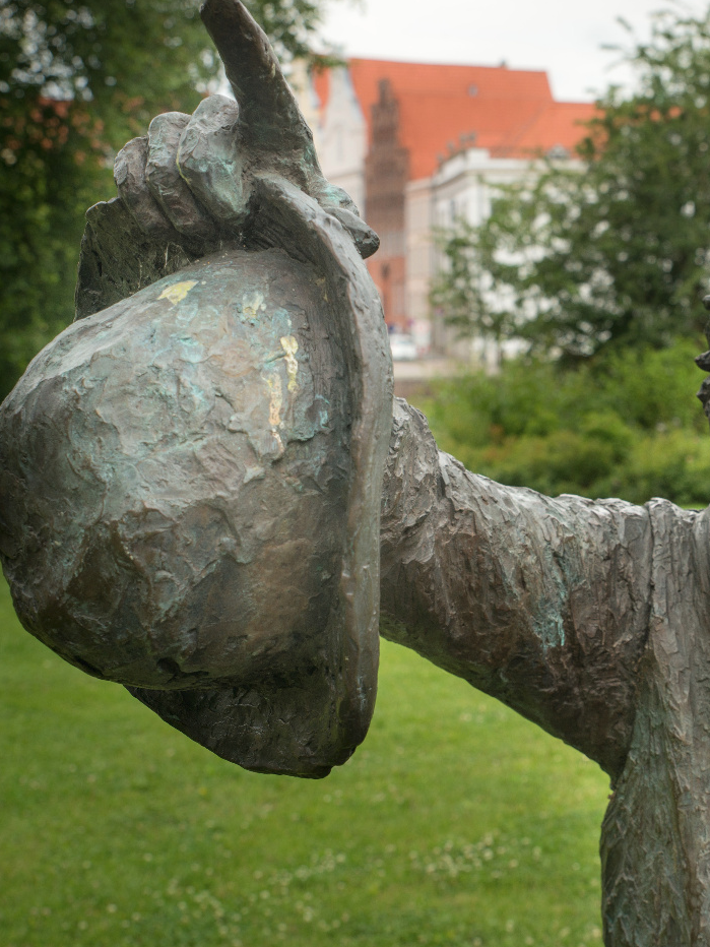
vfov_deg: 29.4
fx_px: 1805
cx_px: 656
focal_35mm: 66
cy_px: 431
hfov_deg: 21.7
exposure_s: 1/50
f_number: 7.1
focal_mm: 40
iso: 100
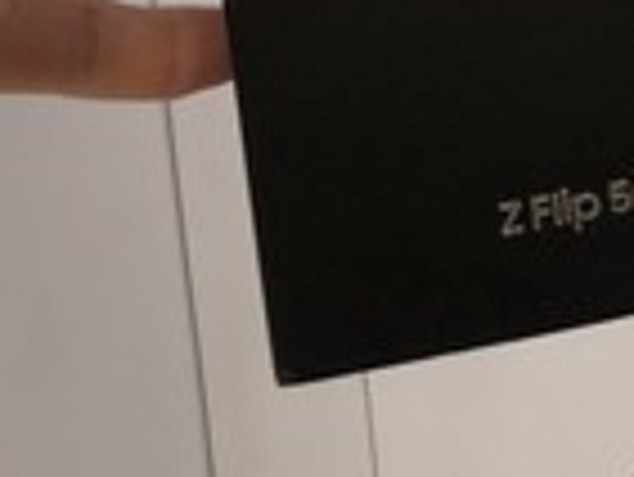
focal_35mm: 119
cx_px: 1196
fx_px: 2181
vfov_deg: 11.8
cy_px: -274
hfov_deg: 14.3
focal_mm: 3.99
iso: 25
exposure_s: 1/105
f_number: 1.8
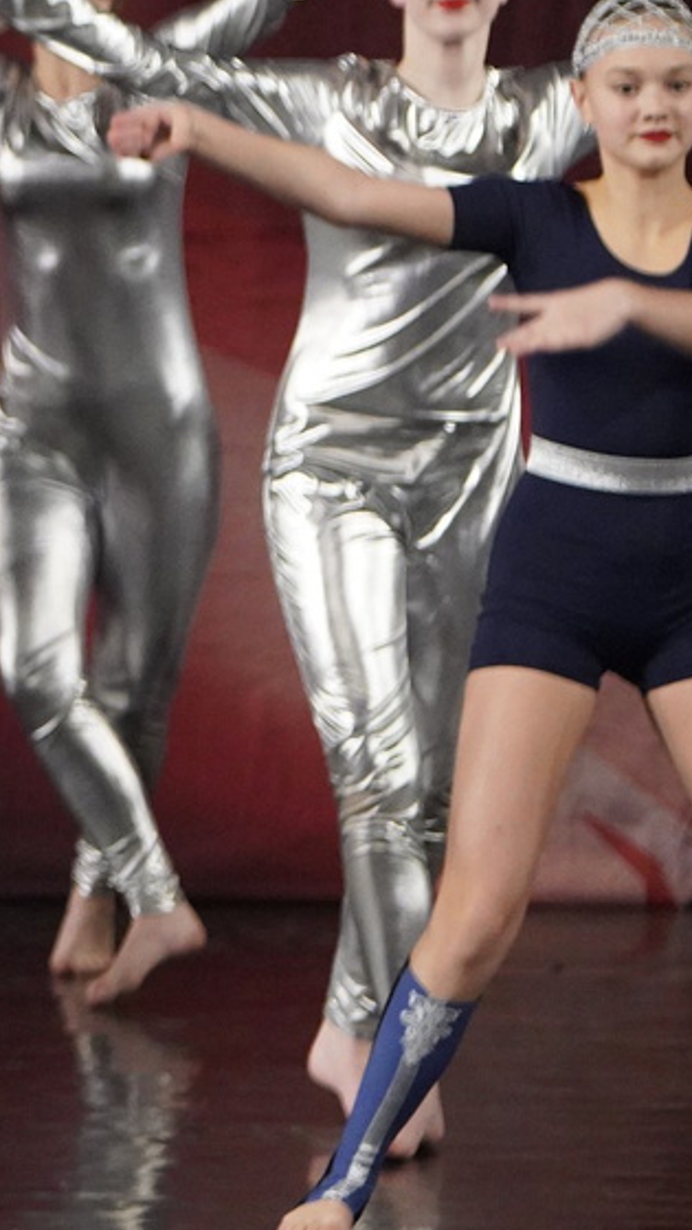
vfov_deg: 3.5
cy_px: -27
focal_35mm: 623
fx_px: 20323
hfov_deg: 1.9
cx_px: -1125
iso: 2500
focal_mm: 130
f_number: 2.8
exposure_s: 1/500
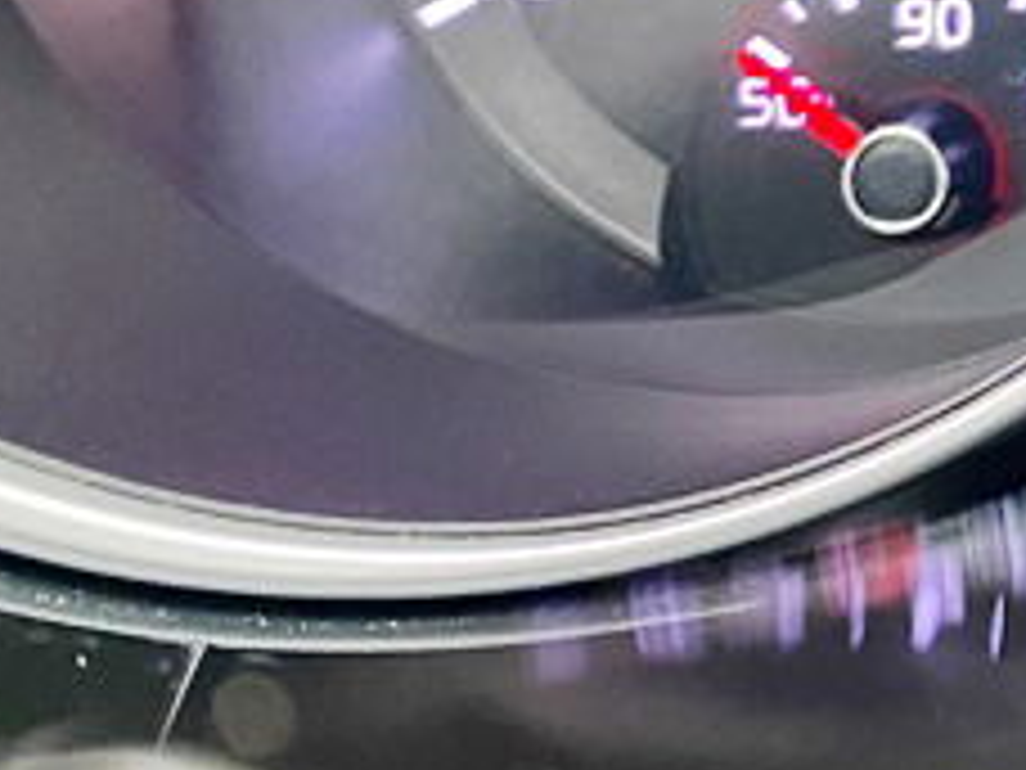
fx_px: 3468
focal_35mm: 117
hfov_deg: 14.2
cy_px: -392
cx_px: 2016
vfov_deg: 12.1
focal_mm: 4.25
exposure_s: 1/60
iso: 400
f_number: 1.8
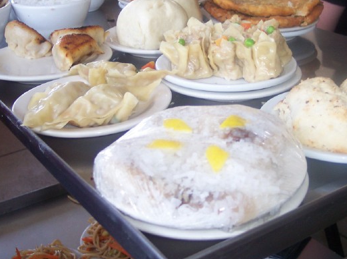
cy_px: 83
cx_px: 216
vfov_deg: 25.9
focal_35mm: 56
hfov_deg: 34.2
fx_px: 561
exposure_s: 1/60
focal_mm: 8
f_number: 2.8
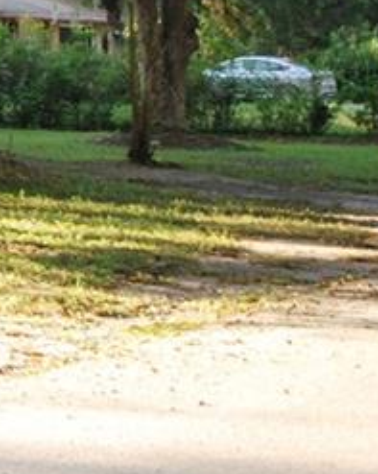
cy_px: -12
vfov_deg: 16.1
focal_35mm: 117
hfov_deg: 11.5
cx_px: -430
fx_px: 1639
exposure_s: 1/100
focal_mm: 20
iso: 200
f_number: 5
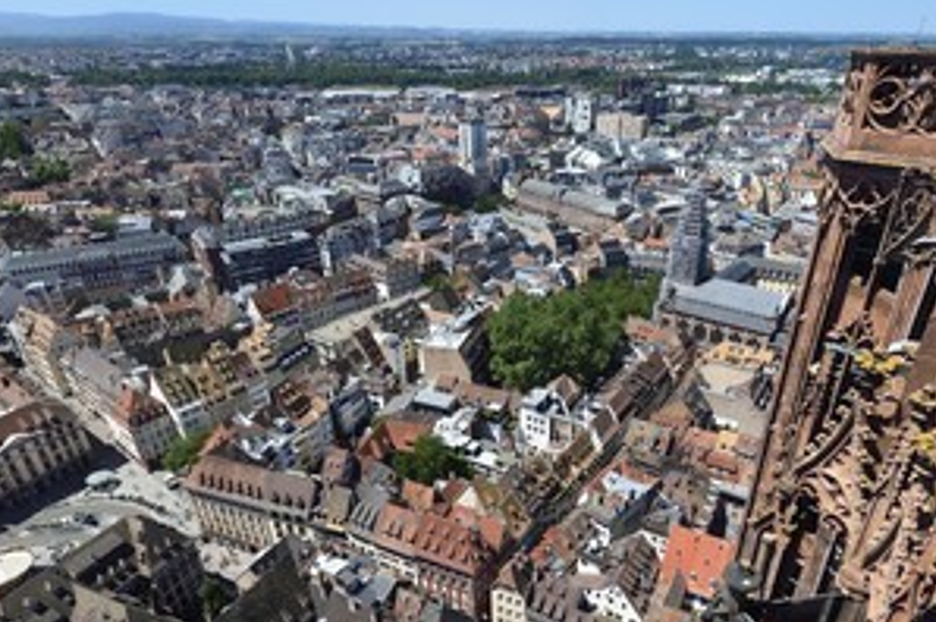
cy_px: 412
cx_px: 521
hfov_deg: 73.5
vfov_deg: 52.1
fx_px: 623
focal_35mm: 24
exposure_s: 1/200
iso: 200
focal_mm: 17
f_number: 13
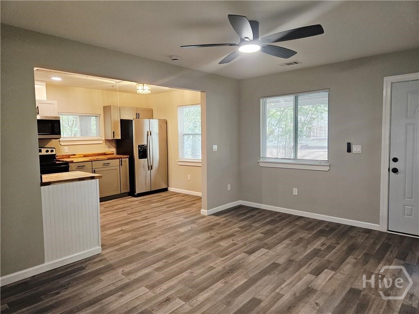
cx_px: 210
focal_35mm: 23
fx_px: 278
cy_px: 157
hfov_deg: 73.9
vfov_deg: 58.9
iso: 320
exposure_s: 1/120
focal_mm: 5.4
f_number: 1.8
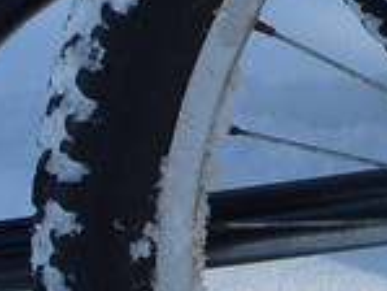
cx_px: 456
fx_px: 2808
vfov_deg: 5.9
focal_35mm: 251
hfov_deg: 7.8
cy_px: -158
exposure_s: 1/350
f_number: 6.3
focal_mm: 7.8
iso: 80
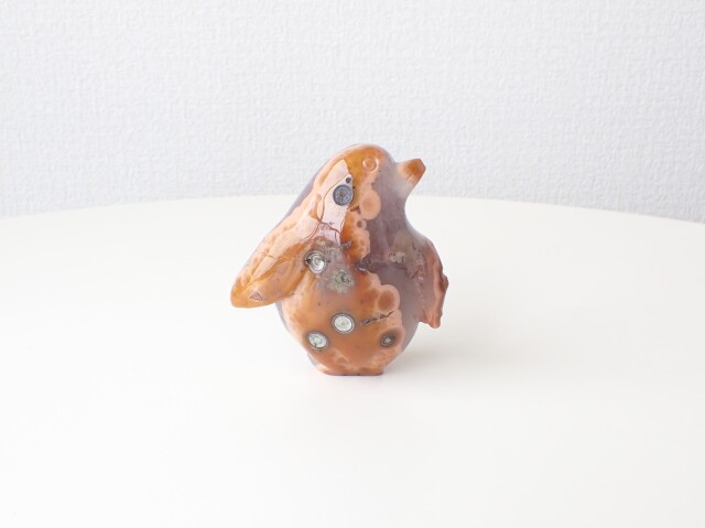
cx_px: 352
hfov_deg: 60.0
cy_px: 264
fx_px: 611
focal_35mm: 30
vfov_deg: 46.7
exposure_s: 1/125
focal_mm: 5.4
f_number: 3.2
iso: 125
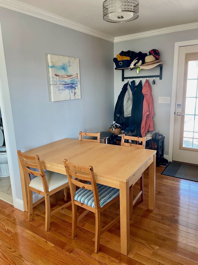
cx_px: 99
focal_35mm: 26
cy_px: 132
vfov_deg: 67.3
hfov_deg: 53.0
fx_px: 198
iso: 125
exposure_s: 1/60
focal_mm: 4.2
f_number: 1.6
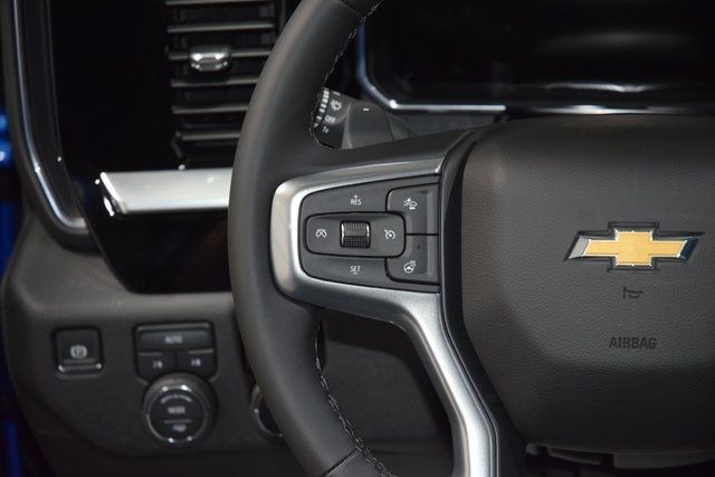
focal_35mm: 105
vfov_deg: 13.0
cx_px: 358
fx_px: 2086
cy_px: 238
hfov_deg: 19.5
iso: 2500
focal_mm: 70
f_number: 4.5
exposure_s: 1/60
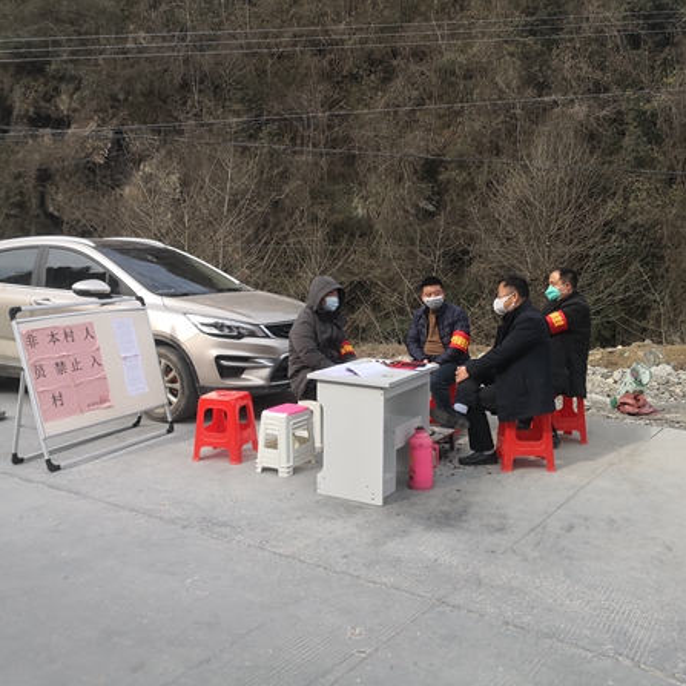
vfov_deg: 51.1
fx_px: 717
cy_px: 344
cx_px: 387
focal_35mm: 32
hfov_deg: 51.0
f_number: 1.6
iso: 50
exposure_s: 1/1282
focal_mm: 3.95
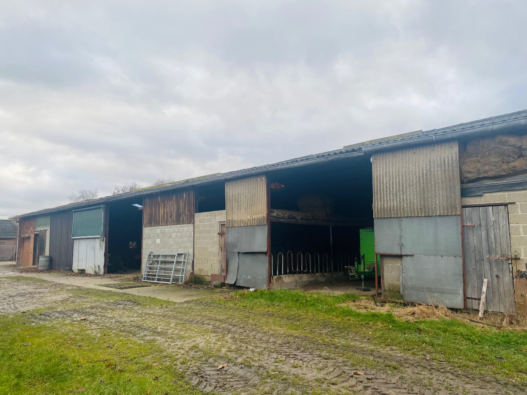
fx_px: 396
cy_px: 198
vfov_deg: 53.1
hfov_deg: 67.3
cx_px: 264
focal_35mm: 26
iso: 32
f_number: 1.8
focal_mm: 4.25
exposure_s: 1/328
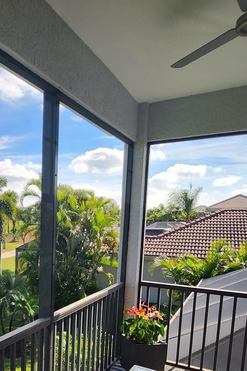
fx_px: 309
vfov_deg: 59.5
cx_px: 10
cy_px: 265
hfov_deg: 39.4
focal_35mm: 30
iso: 32
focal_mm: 1.7
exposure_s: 1/406
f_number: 2.2
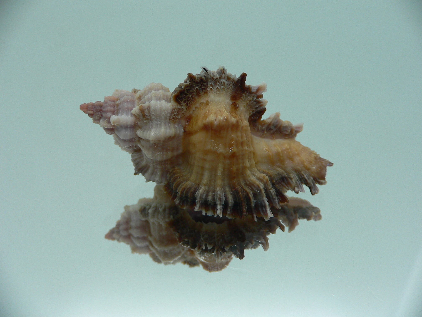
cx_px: 211
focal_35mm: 35
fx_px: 427
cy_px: 158
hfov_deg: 52.6
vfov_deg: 40.7
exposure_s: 1/60
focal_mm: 4.6
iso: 80
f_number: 2.8
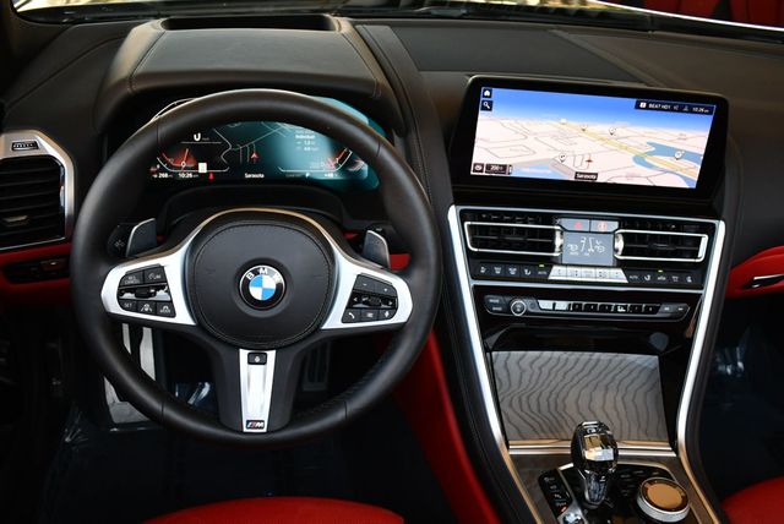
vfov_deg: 36.9
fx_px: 785
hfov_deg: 53.1
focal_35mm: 36
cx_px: 392
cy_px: 262
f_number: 3.5
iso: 450
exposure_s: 1/250
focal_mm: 18
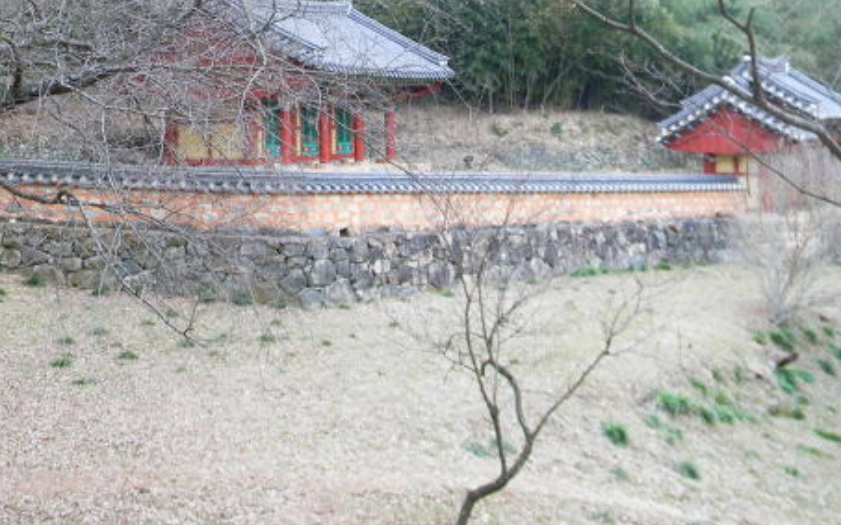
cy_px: 44
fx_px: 1352
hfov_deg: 34.5
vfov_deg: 21.5
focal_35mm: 59
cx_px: 373
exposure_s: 1/7.9
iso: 237
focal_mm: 6.4
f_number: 3.7
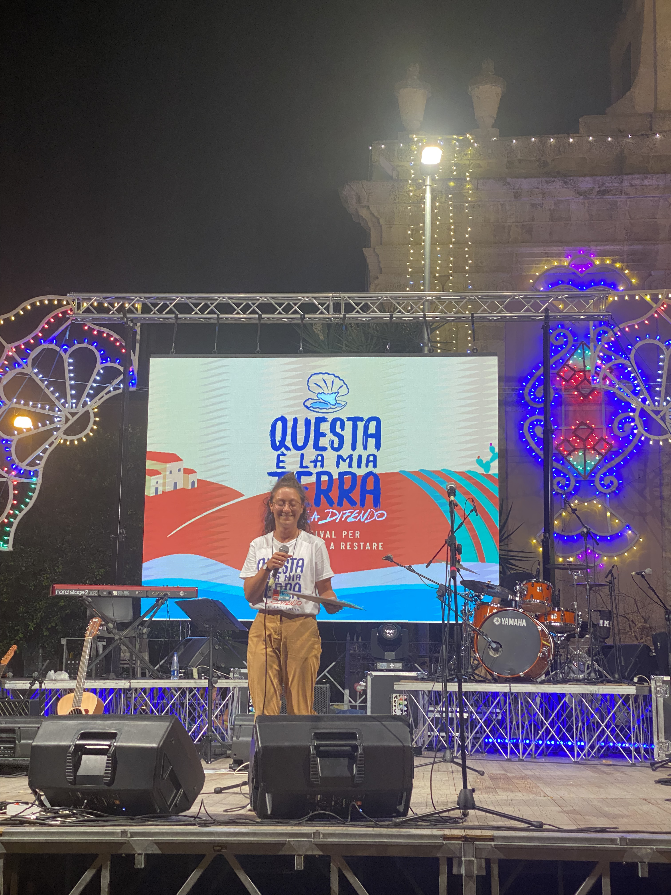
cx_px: 336
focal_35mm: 52
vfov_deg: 36.8
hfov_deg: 28.0
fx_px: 1344
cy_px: 448
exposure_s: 1/50
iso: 200
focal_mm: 6
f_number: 2
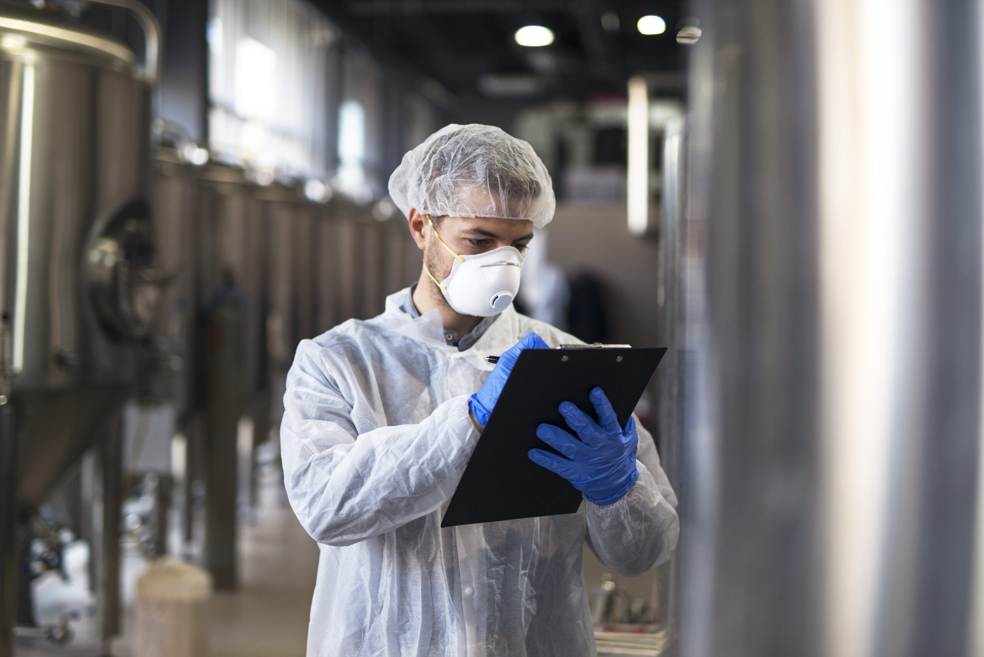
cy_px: 328
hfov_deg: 39.6
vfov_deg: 27.0
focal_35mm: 50
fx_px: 1367
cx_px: 492
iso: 500
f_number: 1.6
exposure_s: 1/500
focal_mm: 50
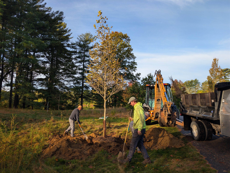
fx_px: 160
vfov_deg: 56.9
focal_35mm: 24
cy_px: 86
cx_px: 115
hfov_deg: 71.5
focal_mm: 6.9
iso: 22
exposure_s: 1/520
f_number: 1.68
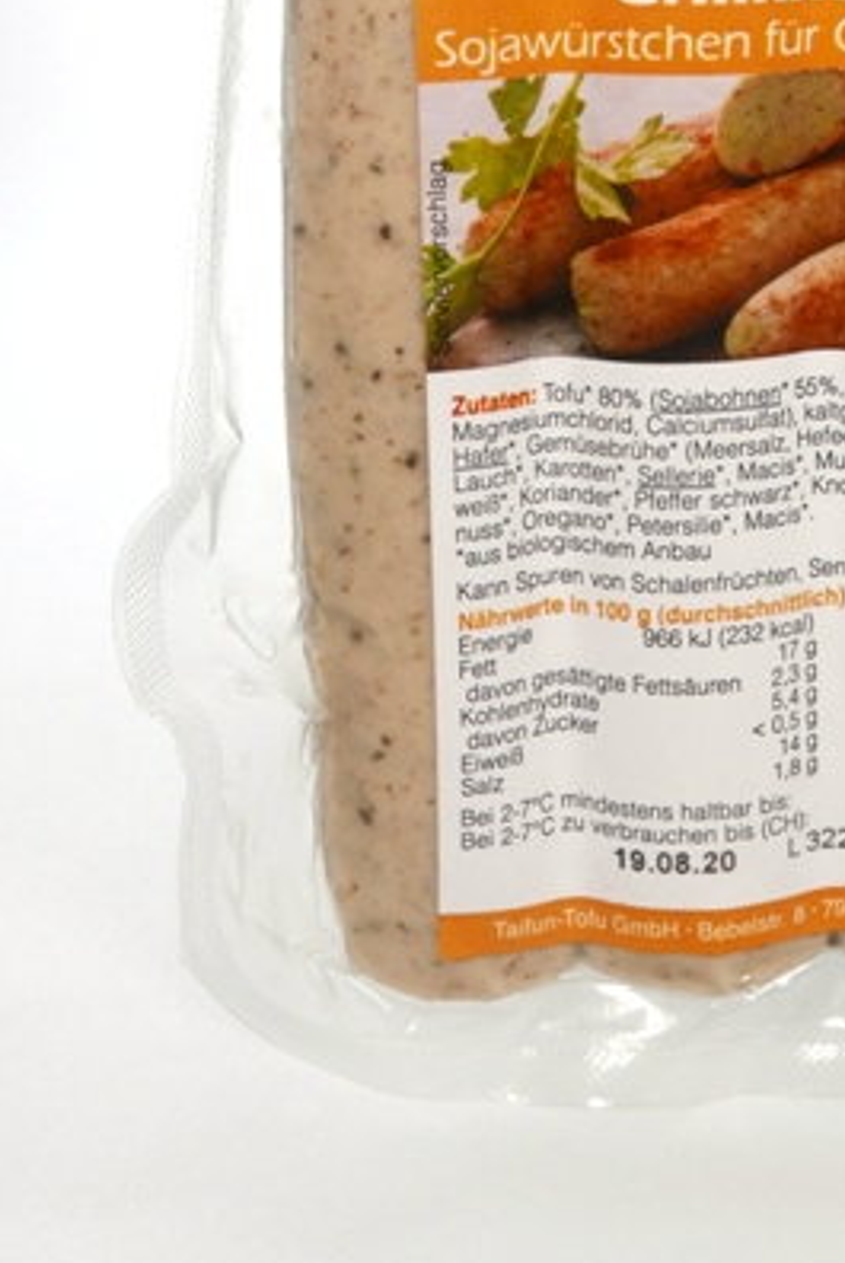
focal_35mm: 101
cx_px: 850
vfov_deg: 19.7
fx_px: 3546
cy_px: 61
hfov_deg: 13.4
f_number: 16
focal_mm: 22.7
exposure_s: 1/50
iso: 800
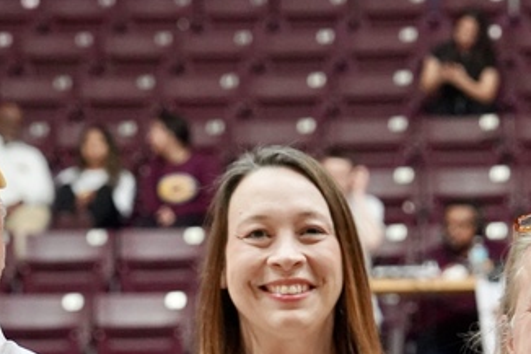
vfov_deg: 6.8
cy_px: 446
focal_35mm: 201
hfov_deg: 10.2
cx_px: 437
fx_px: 2963
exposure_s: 1/160
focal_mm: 64
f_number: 4
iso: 5000
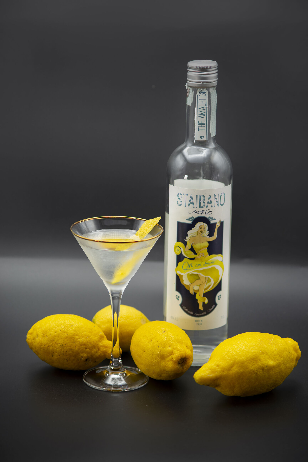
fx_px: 1540
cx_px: 154
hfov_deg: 11.4
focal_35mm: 120
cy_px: 231
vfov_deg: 17.1
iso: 100
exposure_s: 1/50
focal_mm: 120
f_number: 4
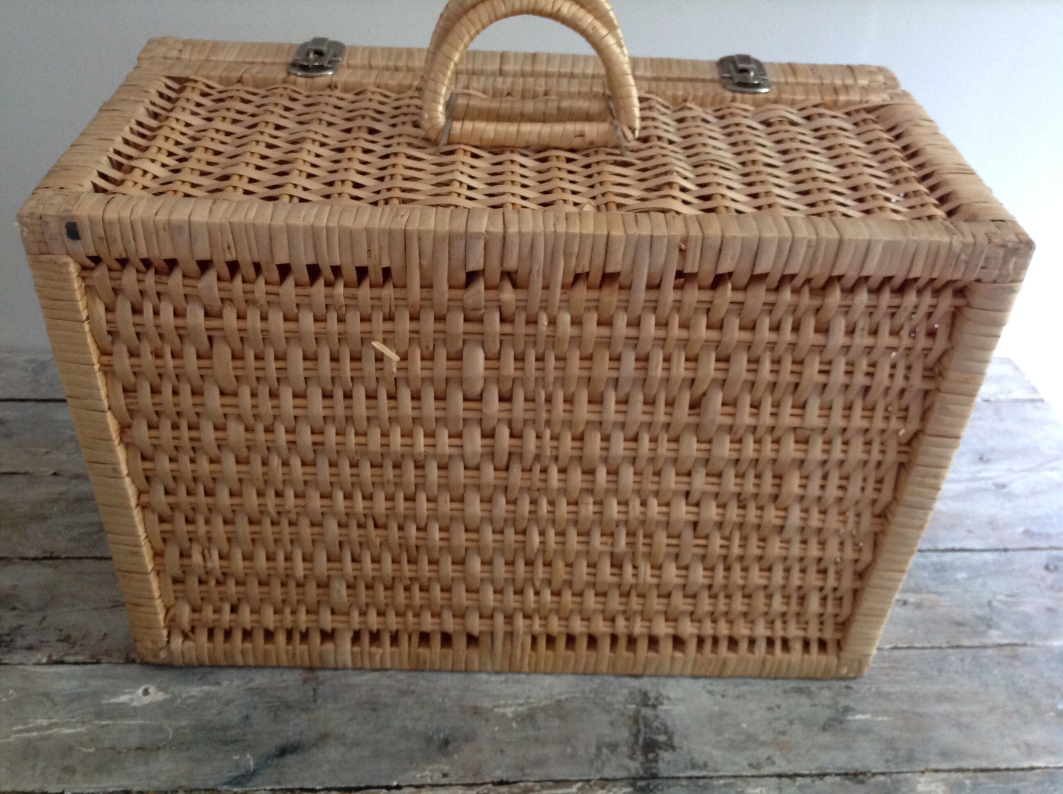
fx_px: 1073
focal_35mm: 35
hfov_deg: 52.7
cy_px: 397
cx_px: 532
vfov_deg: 40.6
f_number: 2.4
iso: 250
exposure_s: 1/15
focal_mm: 4.28
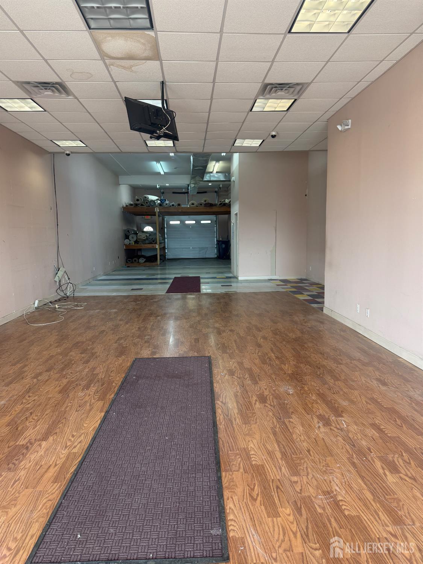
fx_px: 391
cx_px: 212
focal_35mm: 24
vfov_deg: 71.6
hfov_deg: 56.8
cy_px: 282
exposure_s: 1/120
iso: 100
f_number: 1.78
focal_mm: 6.76
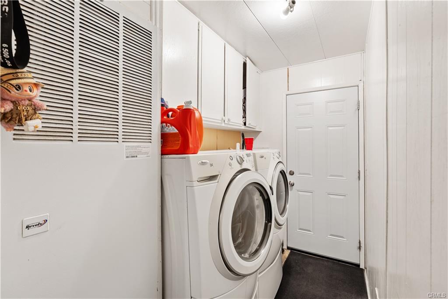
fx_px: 199
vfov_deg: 73.7
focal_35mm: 16
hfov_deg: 96.8
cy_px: 150
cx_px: 224
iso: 250
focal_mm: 16
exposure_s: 1/1.25
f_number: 7.1
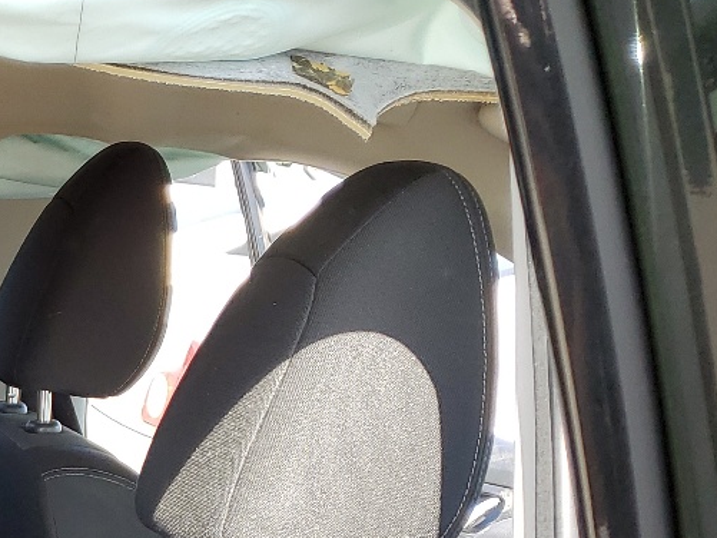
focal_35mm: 83
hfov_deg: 20.3
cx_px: -346
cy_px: 725
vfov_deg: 16.7
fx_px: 1720
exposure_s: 1/286
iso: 50
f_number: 1.5
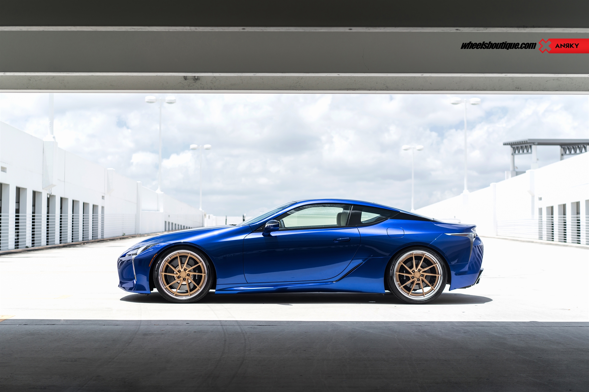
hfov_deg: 36.2
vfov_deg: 24.6
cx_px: 294
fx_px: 900
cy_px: 196
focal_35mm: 55
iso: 100
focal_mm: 55
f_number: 2.8
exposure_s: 1/800
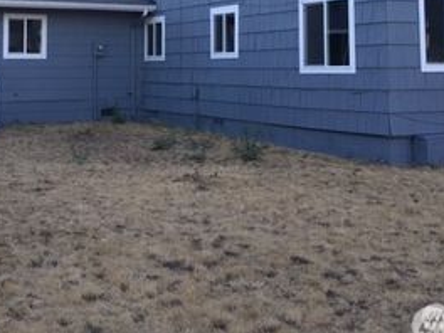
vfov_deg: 25.7
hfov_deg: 34.7
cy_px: 31
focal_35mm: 55
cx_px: 156
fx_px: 705
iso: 25
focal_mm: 4.15
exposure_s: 1/120
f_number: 2.2
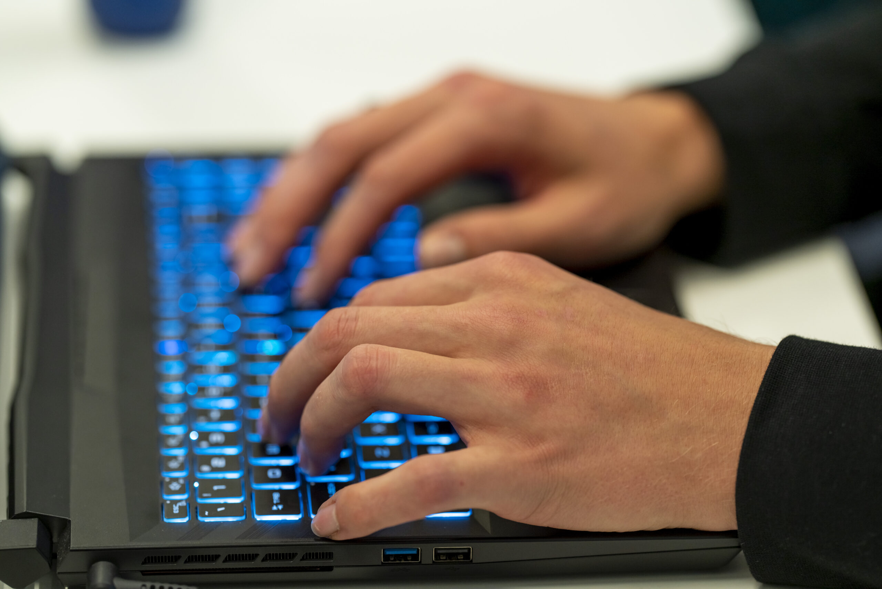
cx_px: 441
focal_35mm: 135
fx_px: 3308
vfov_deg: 10.2
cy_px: 294
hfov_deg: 15.2
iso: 500
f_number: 2.5
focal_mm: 135
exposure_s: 1/160
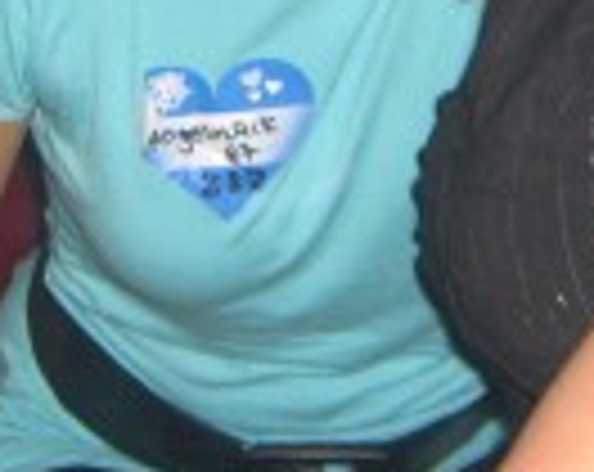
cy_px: -162
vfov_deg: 9.0
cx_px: 274
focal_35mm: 169
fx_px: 2964
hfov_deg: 11.4
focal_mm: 7.9
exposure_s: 1/60
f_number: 2.8
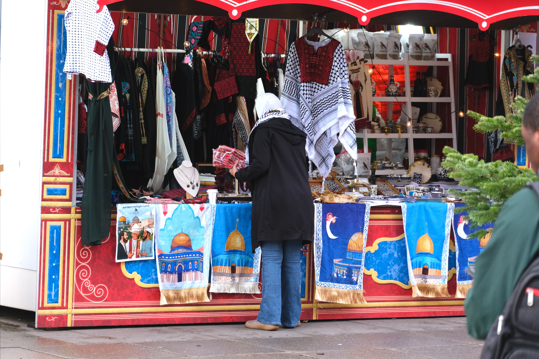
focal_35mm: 161
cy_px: 180
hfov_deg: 12.8
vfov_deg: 8.5
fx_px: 2410
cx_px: 270
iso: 800
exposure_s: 1/220
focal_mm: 107.3
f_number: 5.6
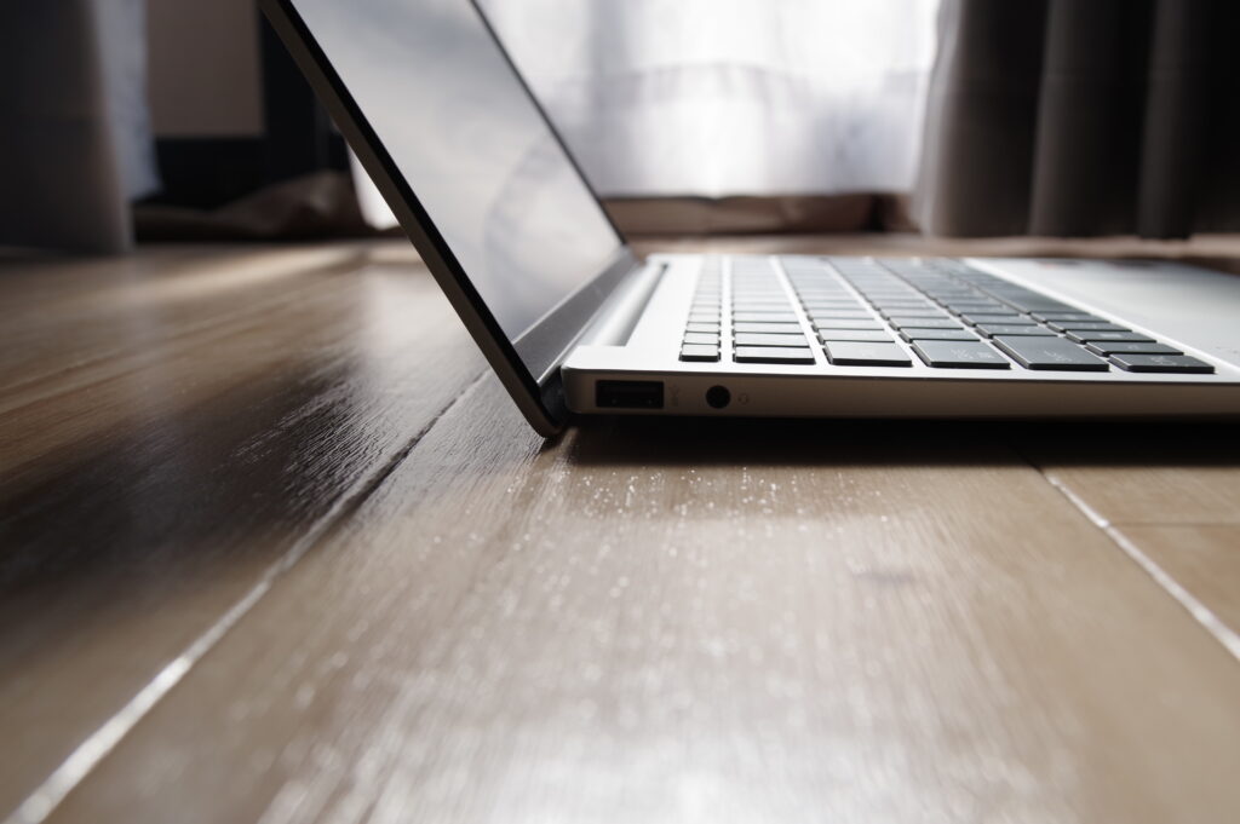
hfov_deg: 49.6
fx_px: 1342
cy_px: 412
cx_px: 620
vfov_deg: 34.2
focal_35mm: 39
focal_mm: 26
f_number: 7.1
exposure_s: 1/125
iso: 200
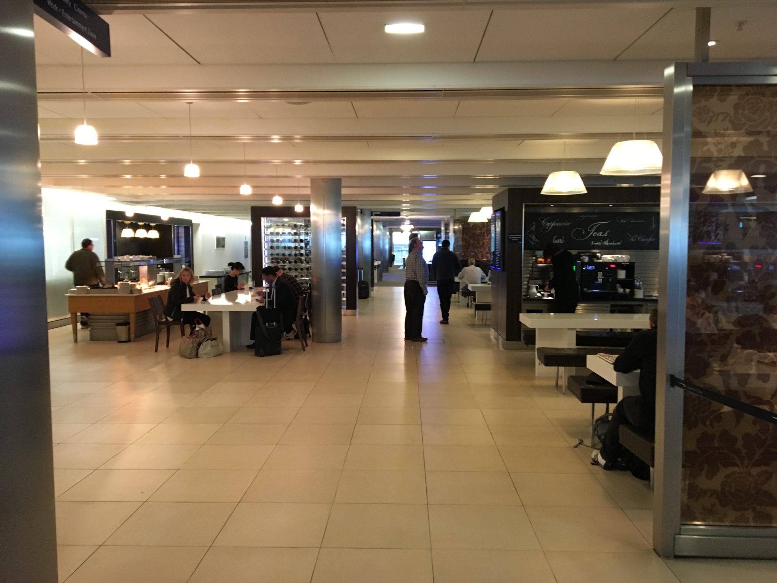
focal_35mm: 29
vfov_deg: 48.2
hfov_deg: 61.7
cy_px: 292
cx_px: 388
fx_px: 651
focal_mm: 4.15
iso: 200
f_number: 2.2
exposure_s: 1/25
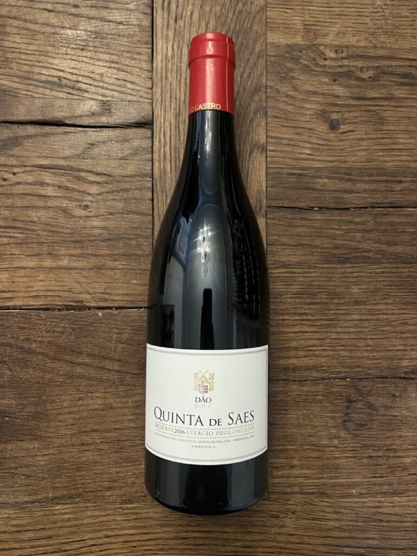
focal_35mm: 26
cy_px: 278
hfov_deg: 53.1
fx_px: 418
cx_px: 208
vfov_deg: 67.3
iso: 500
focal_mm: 5.1
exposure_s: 1/60
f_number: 1.6
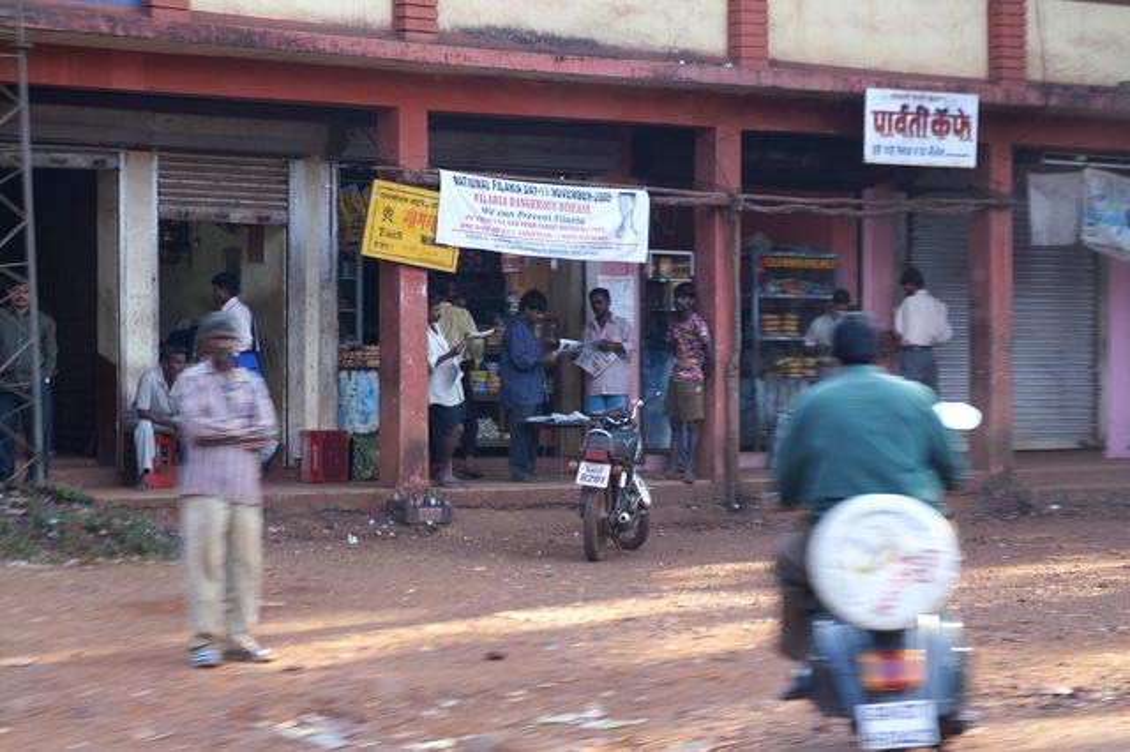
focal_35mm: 90
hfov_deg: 22.6
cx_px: 565
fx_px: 2823
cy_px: 376
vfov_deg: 15.2
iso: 160
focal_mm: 60
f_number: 8
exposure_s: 1/30
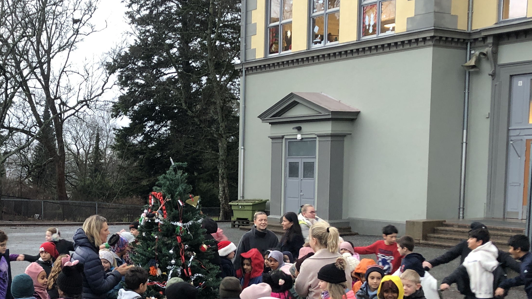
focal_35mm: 56
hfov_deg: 36.5
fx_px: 790
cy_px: 251
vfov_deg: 21.1
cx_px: 145
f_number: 1.8
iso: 40
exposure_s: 1/24
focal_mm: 3.99
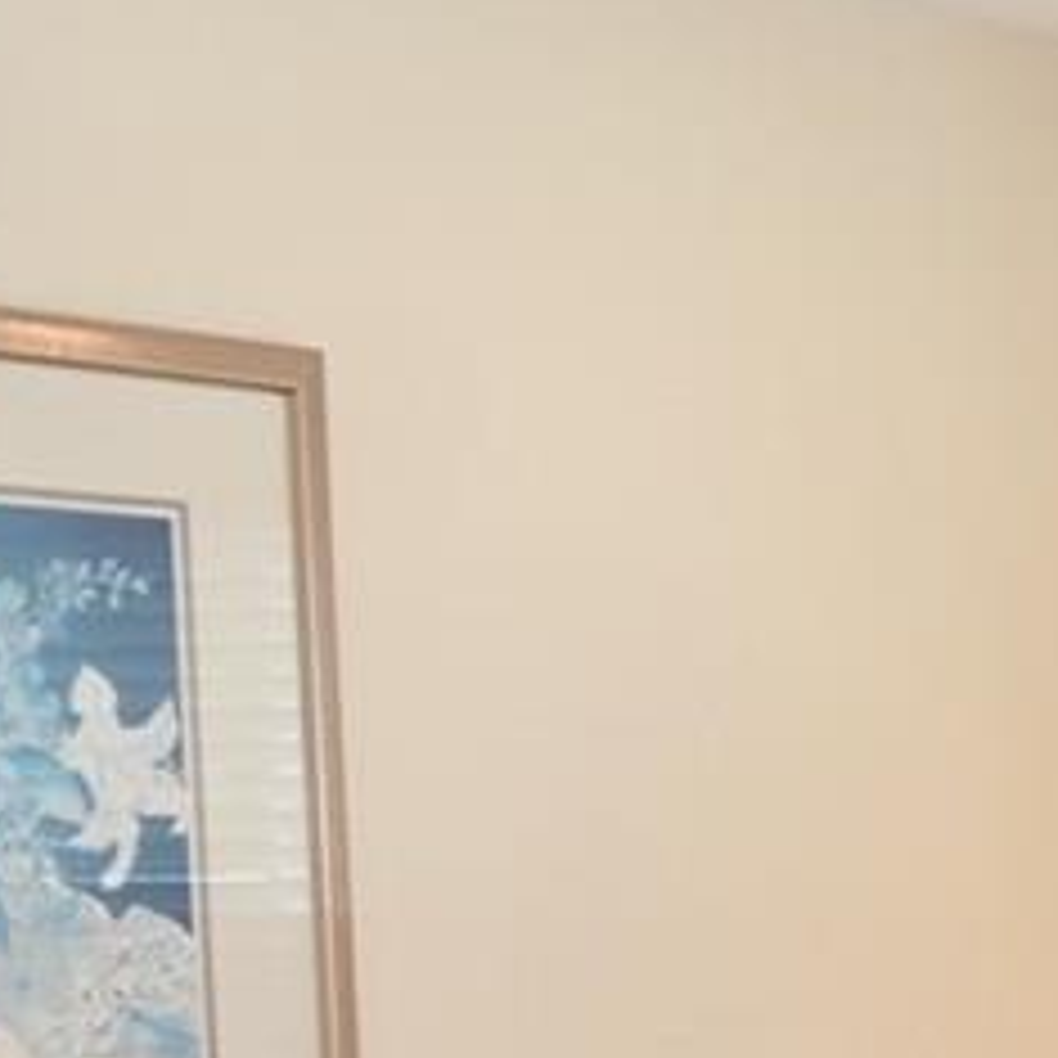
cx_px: 2026
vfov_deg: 8.4
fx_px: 7192
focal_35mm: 208
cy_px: 1141
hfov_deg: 8.1
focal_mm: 24
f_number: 5.6
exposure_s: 1/125
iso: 180
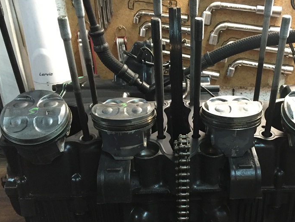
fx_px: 358
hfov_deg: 44.2
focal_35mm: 42
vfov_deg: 33.9
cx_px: 195
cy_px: 158
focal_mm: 4.15
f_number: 2.2
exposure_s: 1/17
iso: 250
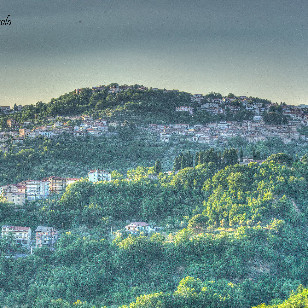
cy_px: 154
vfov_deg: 16.5
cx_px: 155
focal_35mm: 106
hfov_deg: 16.5
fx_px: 1063
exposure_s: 1/250
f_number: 6.3
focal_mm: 55
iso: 100
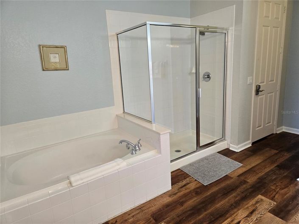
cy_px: 112
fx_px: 199
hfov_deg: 74.0
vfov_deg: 58.8
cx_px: 150
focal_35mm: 23
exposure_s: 1/120
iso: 250
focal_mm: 5.4
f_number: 1.8
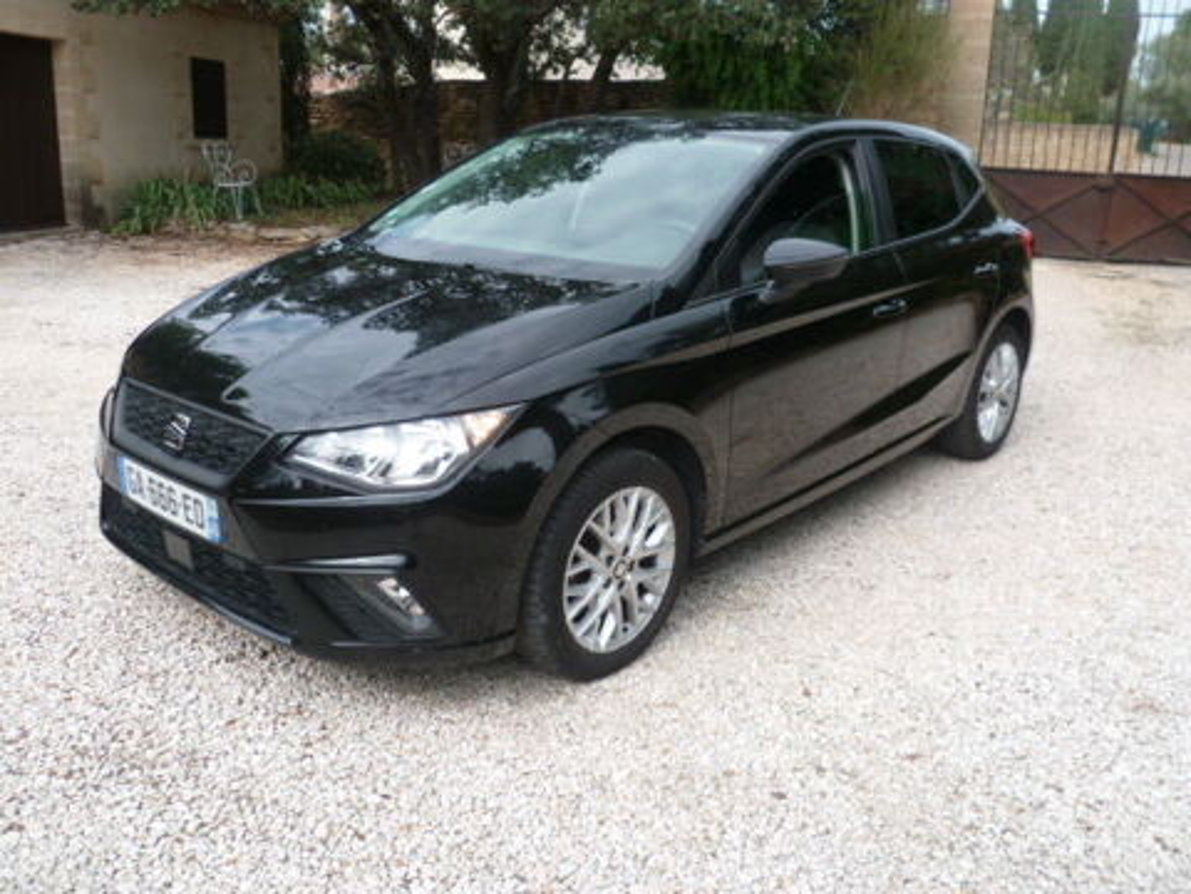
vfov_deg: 46.8
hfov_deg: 60.0
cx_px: 596
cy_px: 447
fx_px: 1032
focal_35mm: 30
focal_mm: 5.4
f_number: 2.9
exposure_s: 1/400
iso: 80
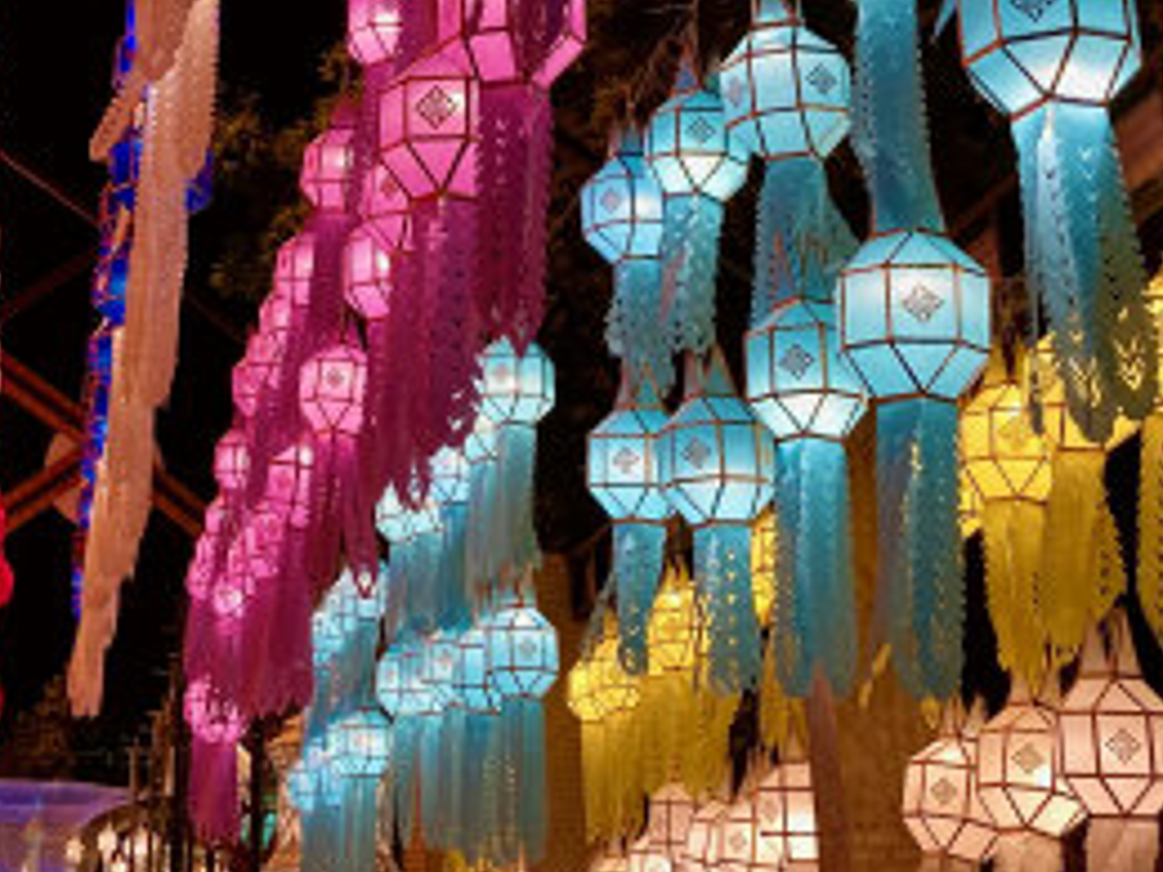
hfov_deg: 28.8
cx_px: 242
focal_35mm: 66
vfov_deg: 21.6
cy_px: 25
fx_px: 2217
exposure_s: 1/50
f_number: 1.8
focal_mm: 3.99
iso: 125
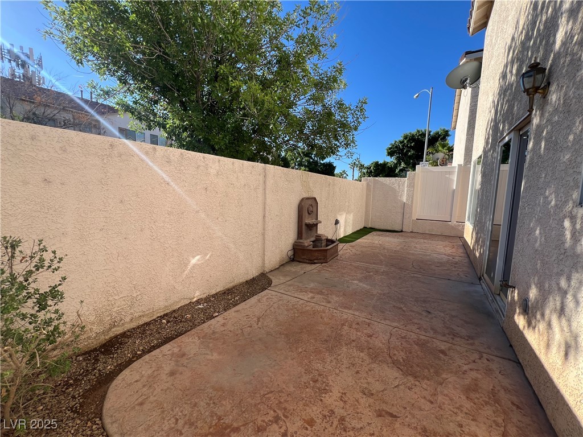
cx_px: 292
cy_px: 218
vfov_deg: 89.9
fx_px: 219
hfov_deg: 106.2
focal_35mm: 13
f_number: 1.8
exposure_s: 1/896
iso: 32
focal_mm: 1.57
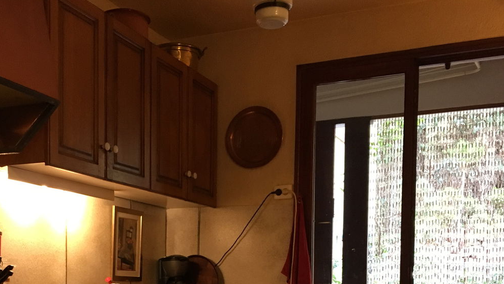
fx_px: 682
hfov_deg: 40.4
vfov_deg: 22.4
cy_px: 303
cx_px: 201
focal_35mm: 51
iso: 200
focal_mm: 4.15
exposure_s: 1/33
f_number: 2.2
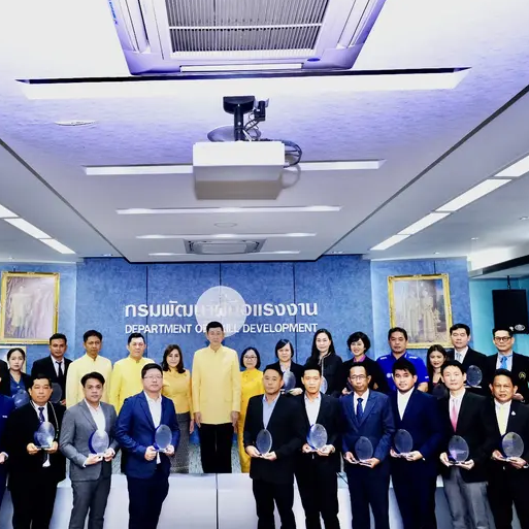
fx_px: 536
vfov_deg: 52.5
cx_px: 200
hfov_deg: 52.0
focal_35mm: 31
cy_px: 262
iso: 2500
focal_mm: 16
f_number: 4.5
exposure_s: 1/250
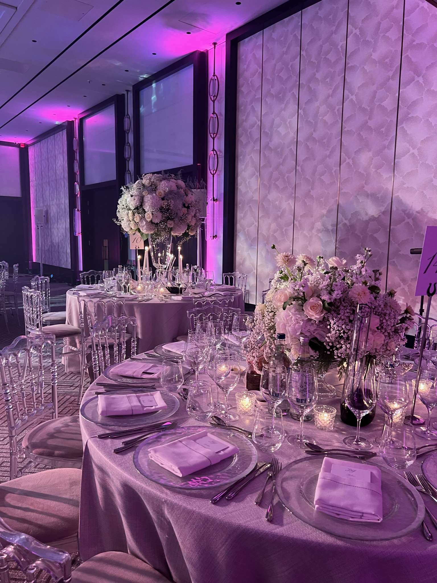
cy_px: 292
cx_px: 218
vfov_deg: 67.3
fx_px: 438
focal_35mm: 26
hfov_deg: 53.0
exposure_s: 1/50
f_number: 1.5
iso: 200
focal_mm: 5.7
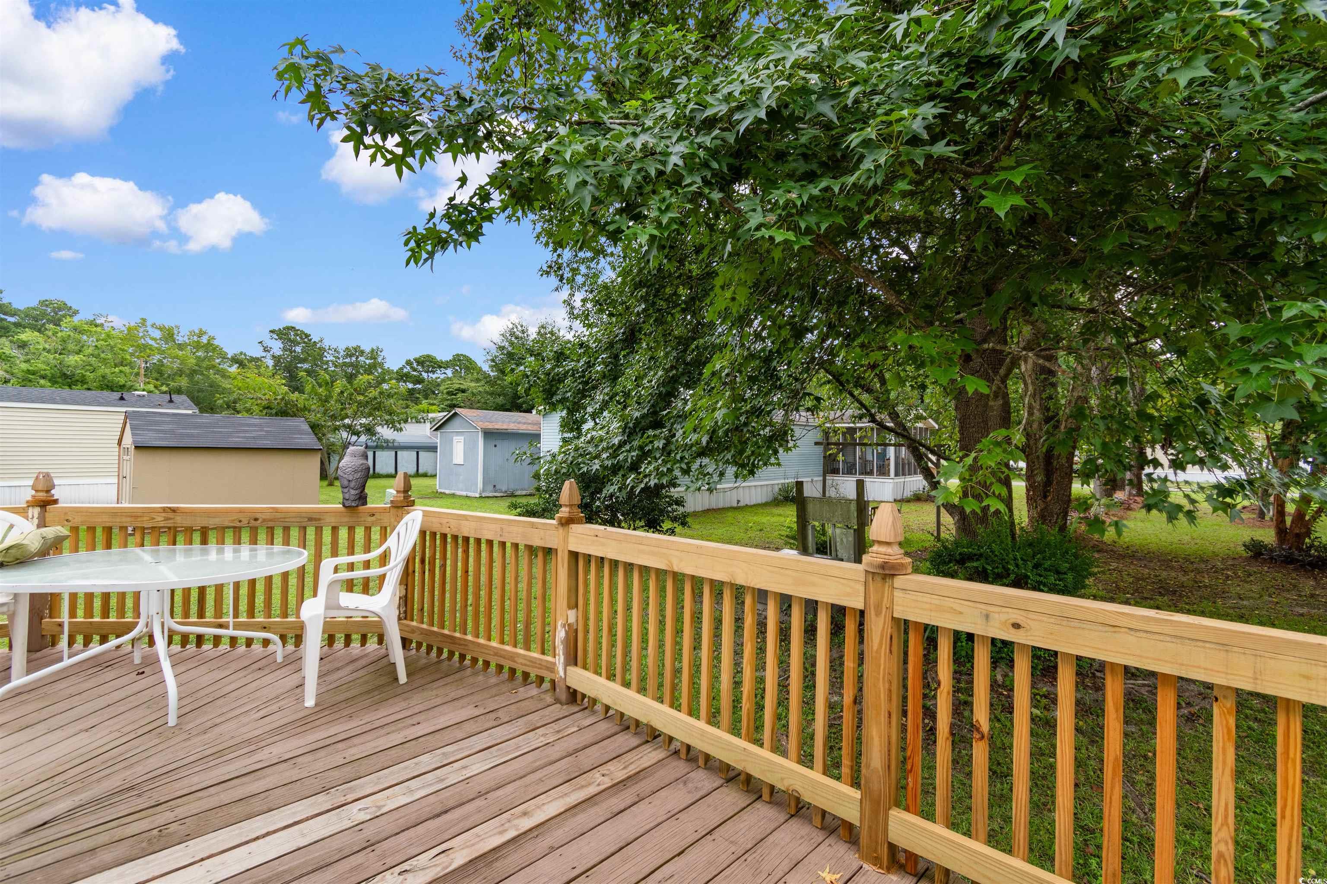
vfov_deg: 77.3
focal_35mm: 15
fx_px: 553
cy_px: 442
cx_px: 664
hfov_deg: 100.4
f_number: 4.5
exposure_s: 1/40
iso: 100
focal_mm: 10
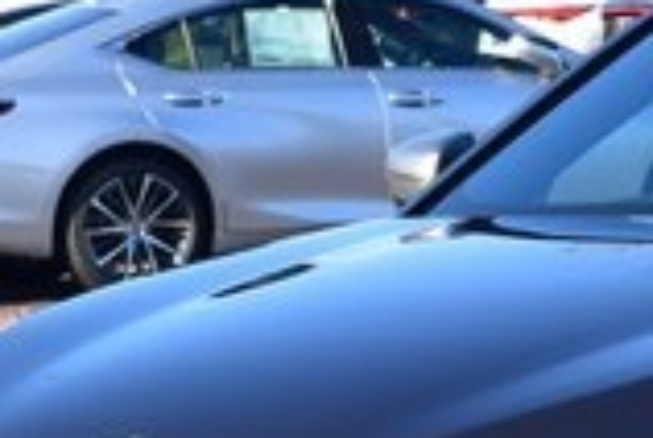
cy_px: 271
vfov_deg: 4.9
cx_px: 918
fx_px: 5070
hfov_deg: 7.3
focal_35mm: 279
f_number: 10
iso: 400
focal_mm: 46
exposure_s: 1/250
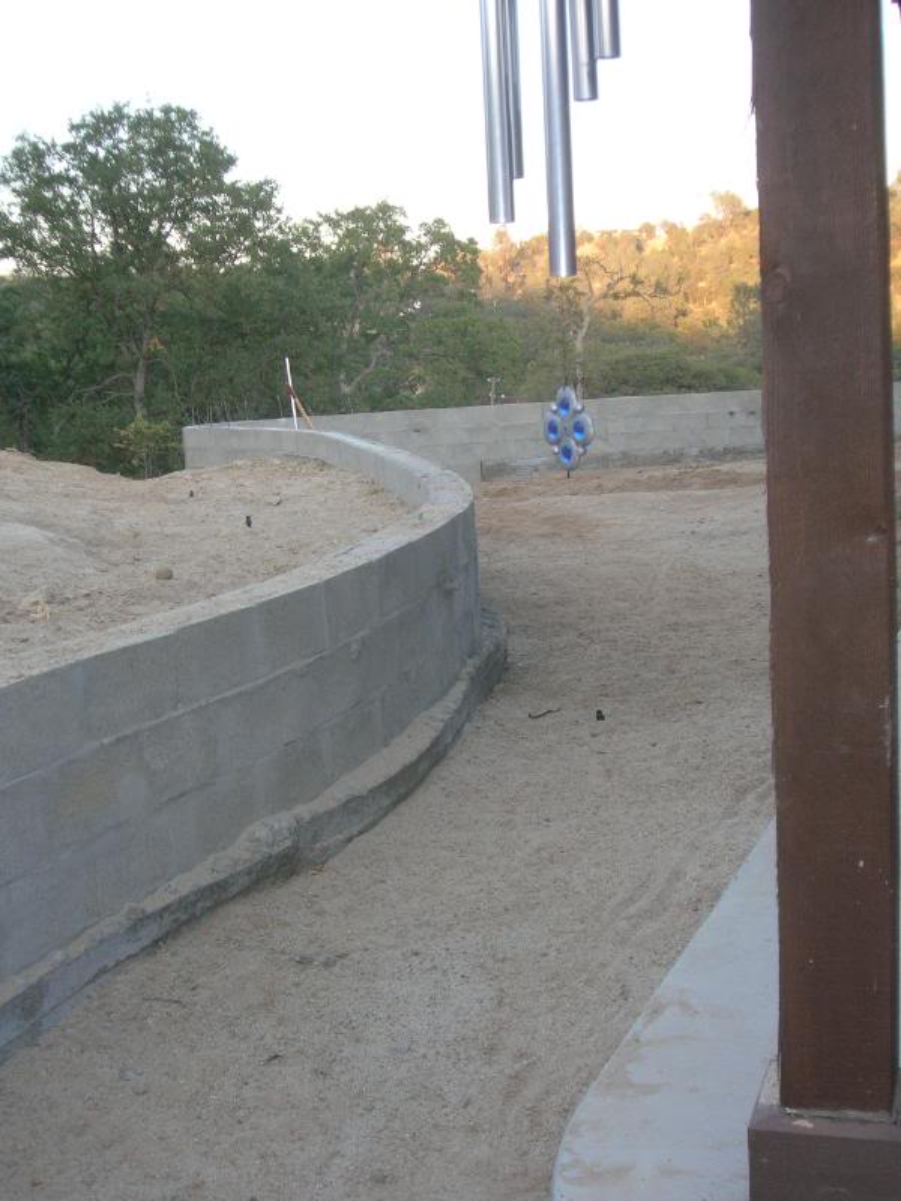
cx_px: 450
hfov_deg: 31.5
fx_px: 1596
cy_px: 600
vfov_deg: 41.2
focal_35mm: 46
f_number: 3.2
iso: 71
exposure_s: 1/65
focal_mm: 7.7
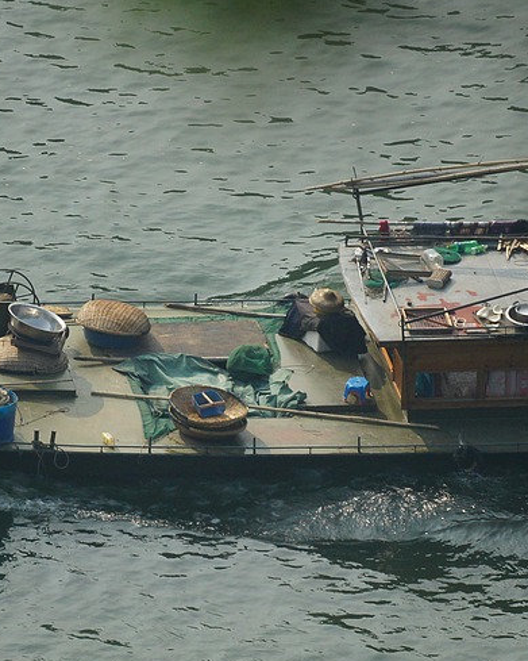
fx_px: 28782
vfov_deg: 1.3
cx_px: 228
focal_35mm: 1473
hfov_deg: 1.1
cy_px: 405
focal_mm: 500
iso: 400
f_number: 8
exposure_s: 1/1250
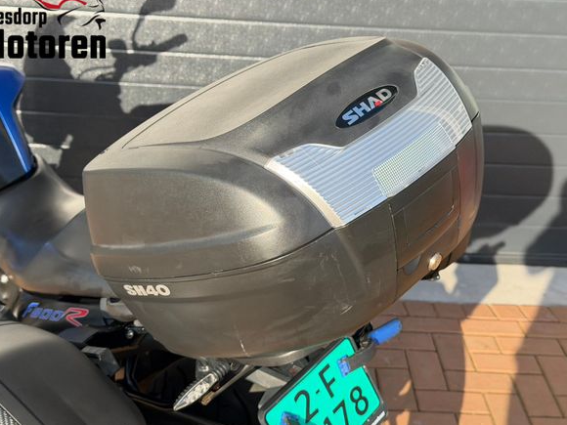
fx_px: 868
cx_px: 293
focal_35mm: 53
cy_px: 228
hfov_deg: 36.2
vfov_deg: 27.5
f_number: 1.78
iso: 80
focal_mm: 6.76
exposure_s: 1/1754
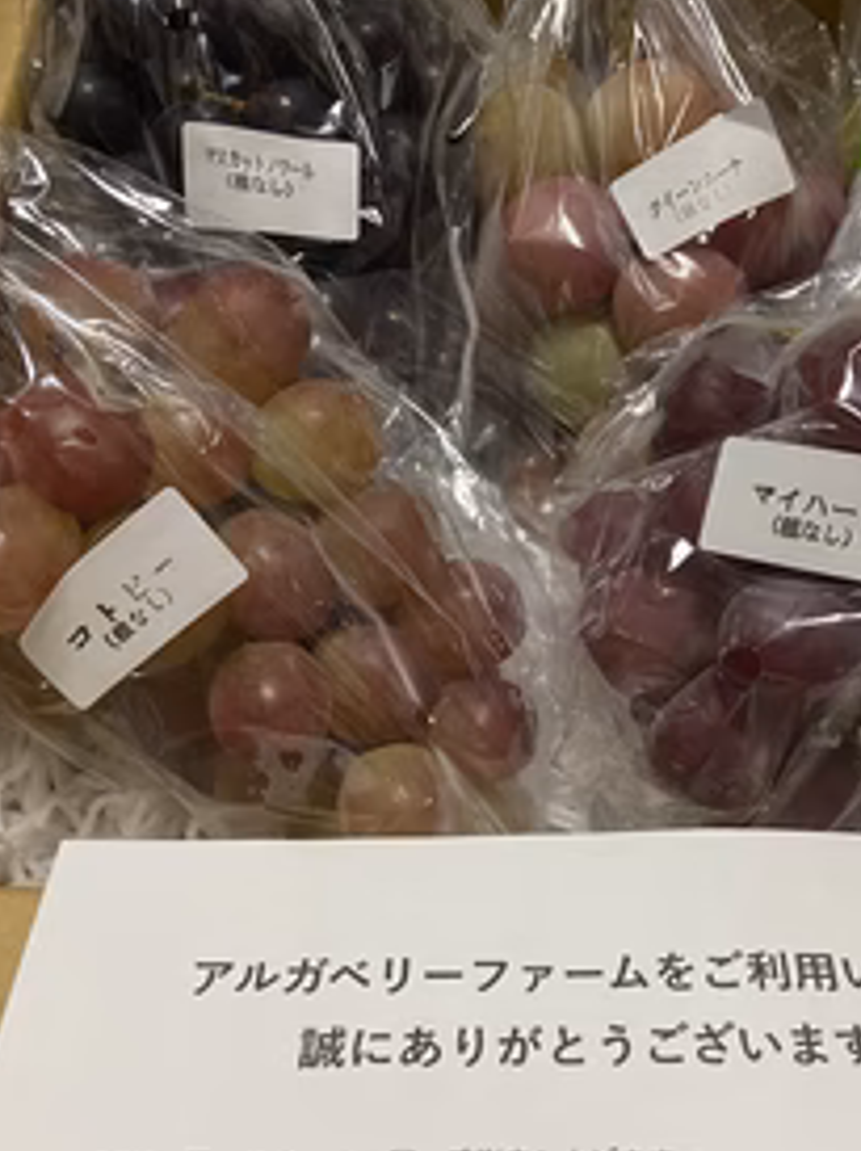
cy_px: 630
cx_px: 525
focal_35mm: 38
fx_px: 1262
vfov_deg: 48.9
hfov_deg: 37.5
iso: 125
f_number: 1.8
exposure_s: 1/52
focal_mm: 4.25
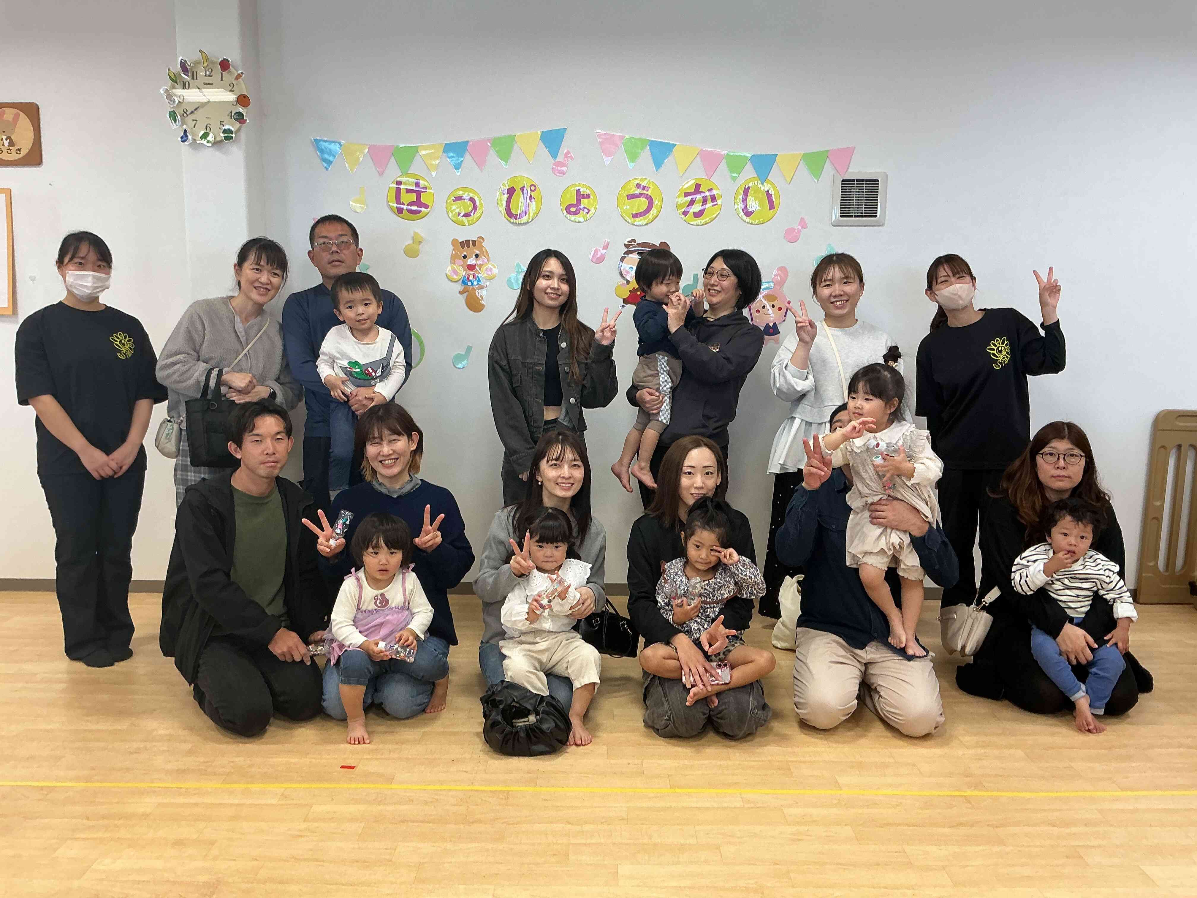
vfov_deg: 48.2
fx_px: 1003
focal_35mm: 29
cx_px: 598
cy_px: 449
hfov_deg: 61.7
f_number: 1.8
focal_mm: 3
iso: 40
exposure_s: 1/60
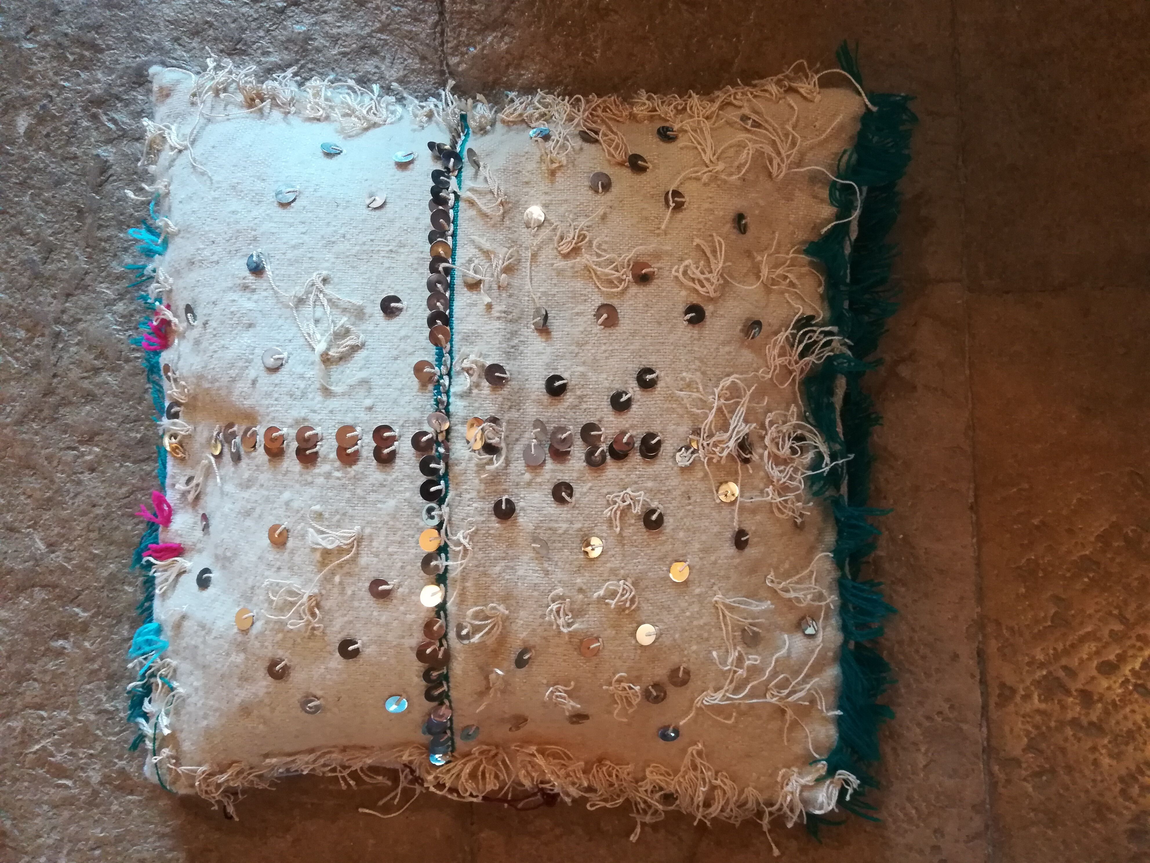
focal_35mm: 26
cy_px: 432
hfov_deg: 67.3
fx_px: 864
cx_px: 575
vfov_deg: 53.1
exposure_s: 1/20
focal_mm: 3.83
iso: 640
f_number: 2.2
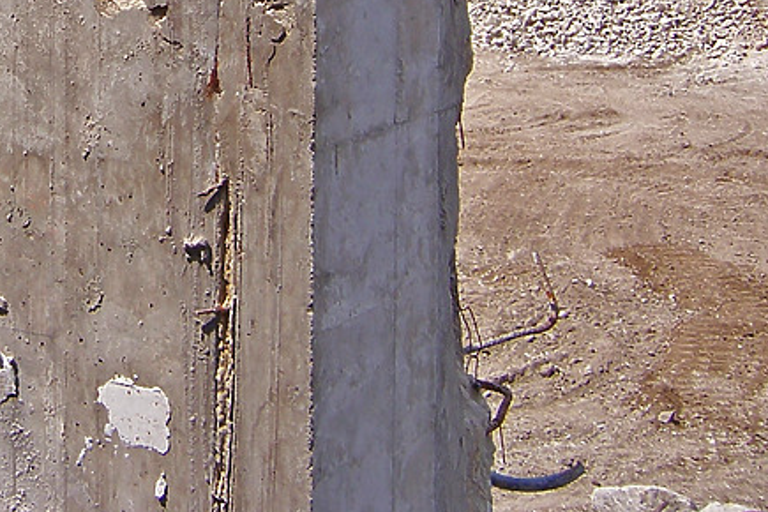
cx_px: -4
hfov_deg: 26.9
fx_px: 1515
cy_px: -79
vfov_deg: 18.3
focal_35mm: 71
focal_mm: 5.5
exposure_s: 1/750
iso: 80
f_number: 3.4
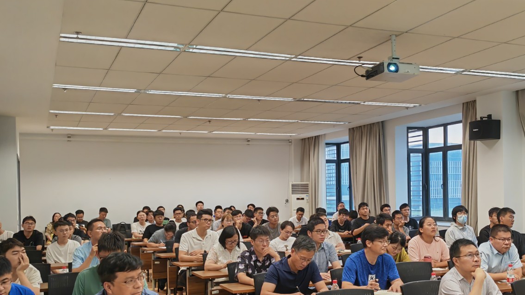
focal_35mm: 43
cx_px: 318
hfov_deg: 47.1
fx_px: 599
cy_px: 195
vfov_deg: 27.5
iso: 275
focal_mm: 5.53
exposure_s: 1/100
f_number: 1.8
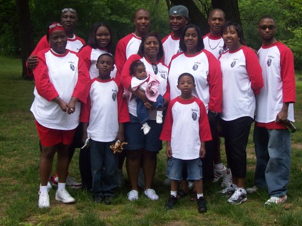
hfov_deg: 31.2
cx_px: 170
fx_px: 540
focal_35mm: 62
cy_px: 71
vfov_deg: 23.5
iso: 80
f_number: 3
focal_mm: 7.6
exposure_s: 1/131
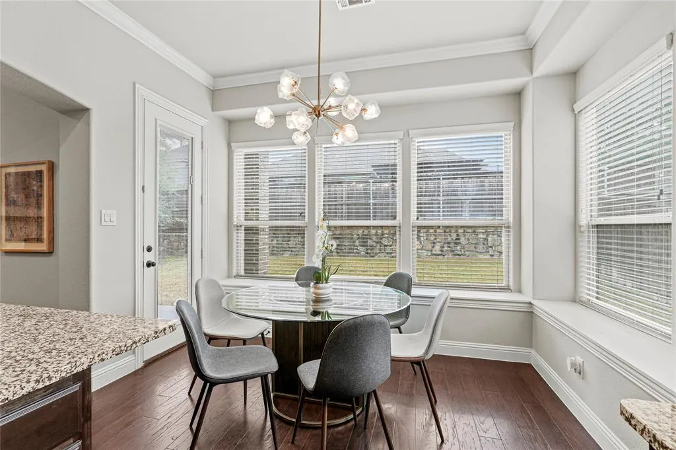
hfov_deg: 95.0
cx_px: 338
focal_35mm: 16
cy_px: 225
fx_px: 310
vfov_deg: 72.0
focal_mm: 11
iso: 125
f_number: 8
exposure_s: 1/3
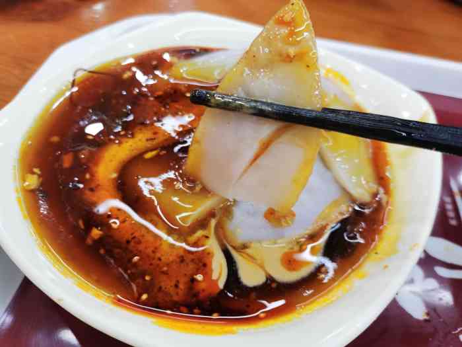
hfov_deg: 65.3
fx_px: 360
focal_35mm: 27
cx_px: 231
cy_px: 174
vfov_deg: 51.4
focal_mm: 5.58
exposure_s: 1/50
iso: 320
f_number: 1.8
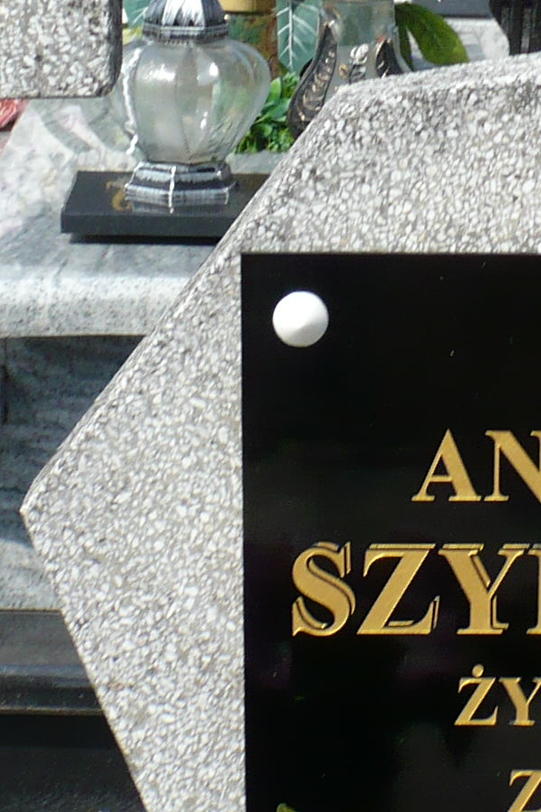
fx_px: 2976
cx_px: 514
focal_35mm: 132
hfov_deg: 10.3
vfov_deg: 15.5
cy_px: 573
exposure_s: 1/200
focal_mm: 6.1
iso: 100
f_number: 8
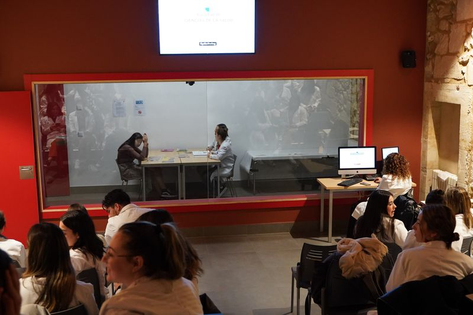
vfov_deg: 31.9
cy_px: 158
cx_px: 236
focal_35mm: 42
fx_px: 552
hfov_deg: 46.4
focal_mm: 28
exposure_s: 1/160
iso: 5000
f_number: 2.8
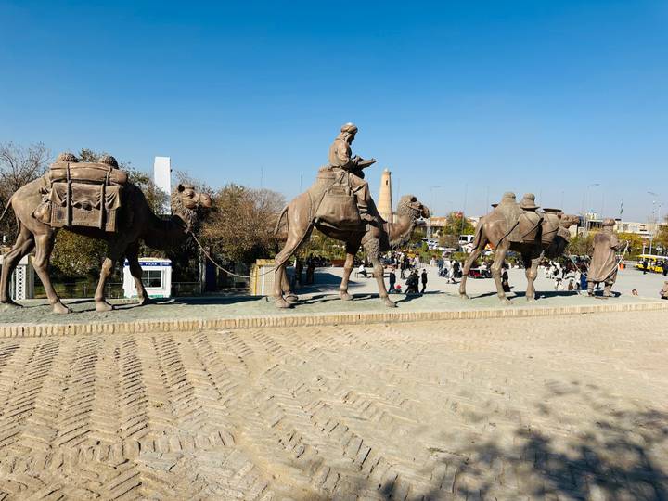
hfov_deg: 71.6
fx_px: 463
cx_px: 334
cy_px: 250
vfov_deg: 56.8
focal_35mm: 24
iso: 80
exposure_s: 1/6623
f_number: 1.78
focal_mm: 6.86
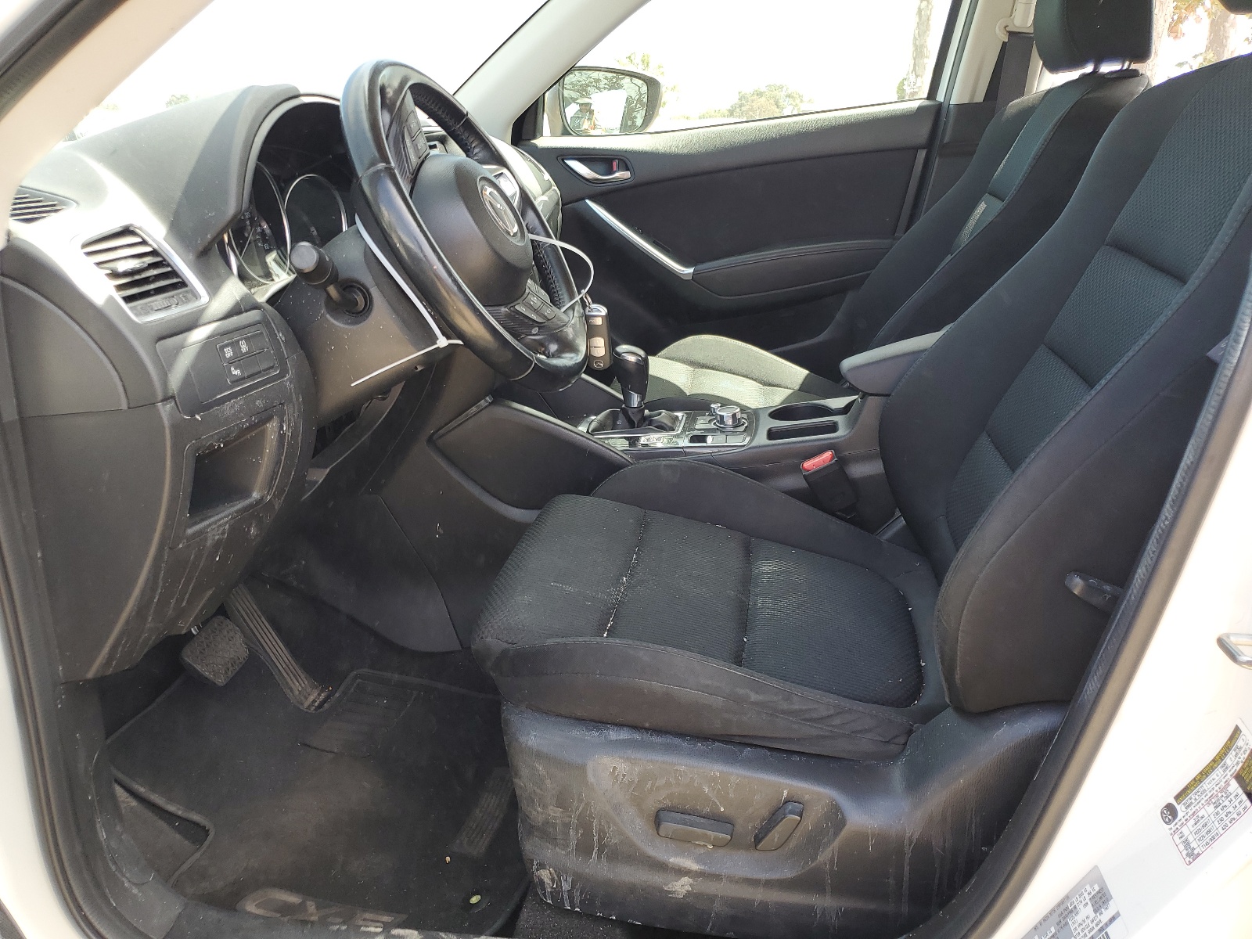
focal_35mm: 26
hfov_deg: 67.3
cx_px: 626
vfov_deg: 53.1
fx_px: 940
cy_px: 470
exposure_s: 1/250
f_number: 1.5
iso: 50
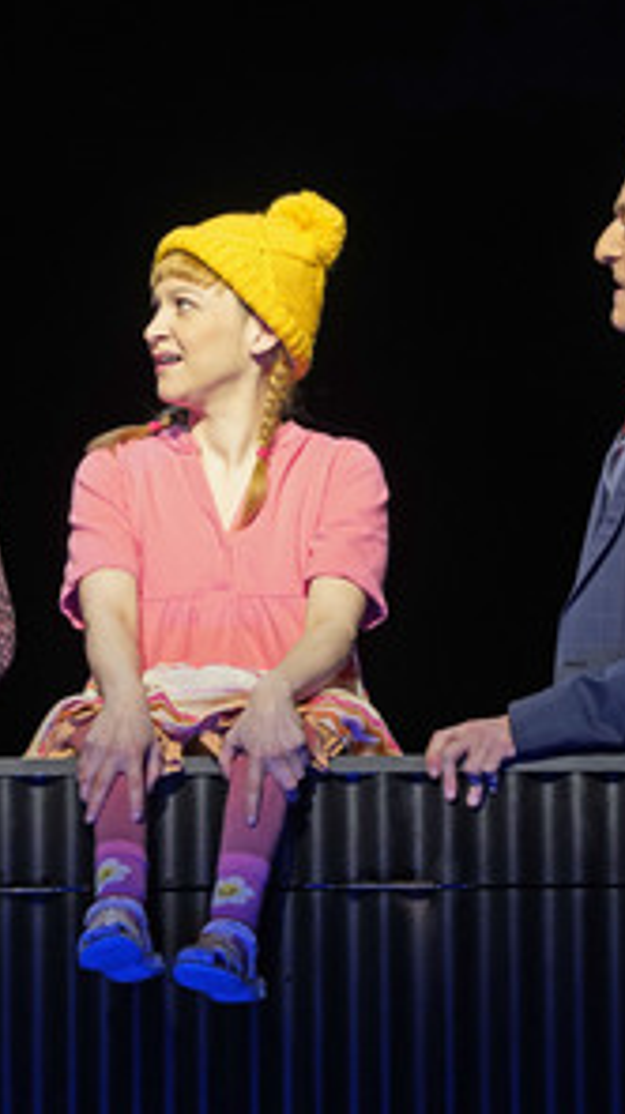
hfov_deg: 4.7
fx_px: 7589
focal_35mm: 257
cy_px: 553
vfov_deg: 8.4
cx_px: 232
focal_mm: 161
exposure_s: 1/250
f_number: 5.6
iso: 2000
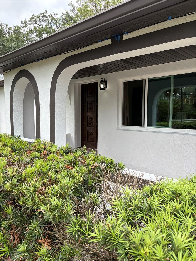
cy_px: 130
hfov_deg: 53.1
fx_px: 196
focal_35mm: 26
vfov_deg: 67.3
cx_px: 98
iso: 50
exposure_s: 1/959
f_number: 1.6
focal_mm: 5.96
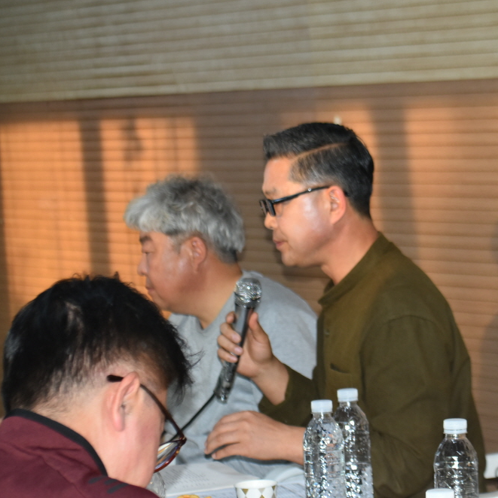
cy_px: 248
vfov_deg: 12.9
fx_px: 2197
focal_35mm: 135
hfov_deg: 12.9
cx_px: 362
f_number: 5
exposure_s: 1/100
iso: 800
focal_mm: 70
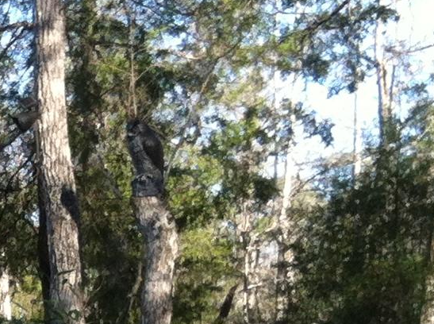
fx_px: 2077
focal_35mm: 166
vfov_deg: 8.7
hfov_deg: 11.2
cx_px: -309
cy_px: 500
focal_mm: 3.85
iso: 80
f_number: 2.8
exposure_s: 1/330
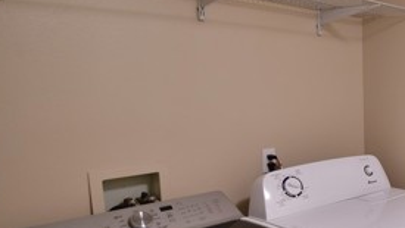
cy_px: 139
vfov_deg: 30.4
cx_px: 454
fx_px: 419
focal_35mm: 39
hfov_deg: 40.7
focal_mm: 11
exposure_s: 1/100
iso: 400
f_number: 2.8
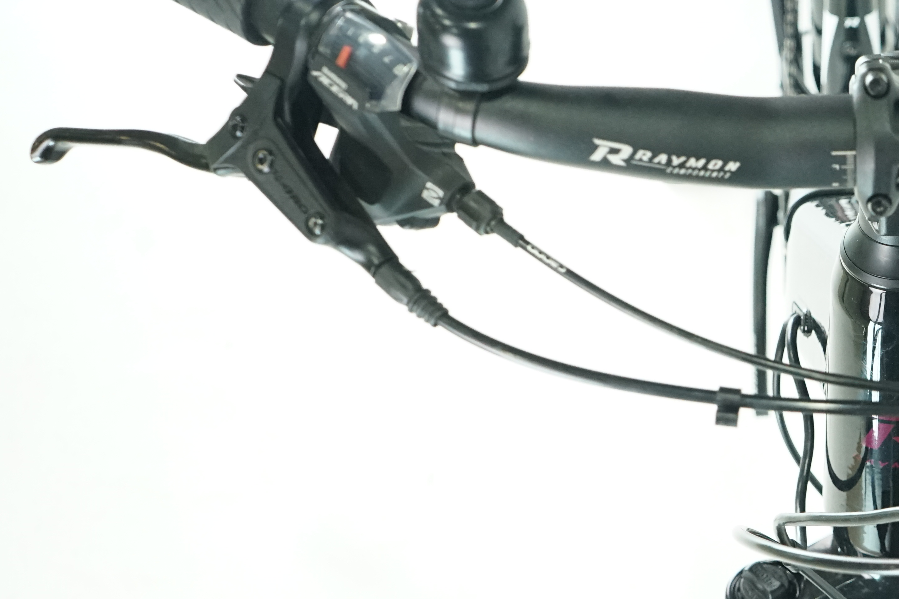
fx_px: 1623
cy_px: 397
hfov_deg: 29.0
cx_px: 900
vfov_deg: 20.9
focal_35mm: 65
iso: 3200
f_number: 5
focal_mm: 31
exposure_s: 1/200
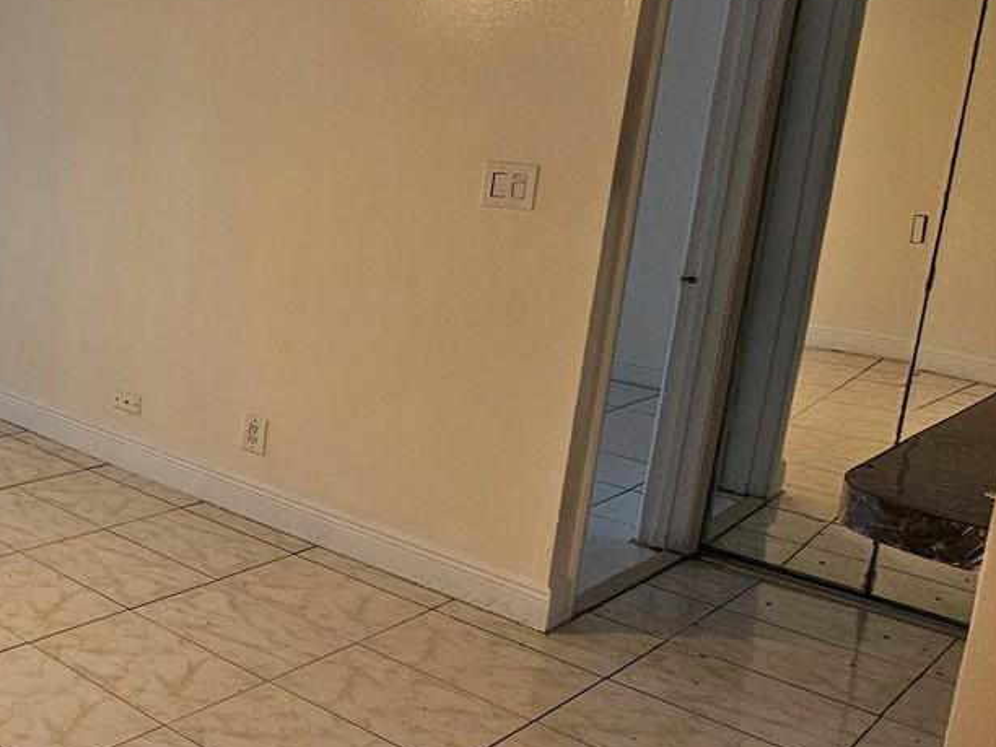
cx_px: -301
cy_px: 223
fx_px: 978
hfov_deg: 35.9
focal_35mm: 34
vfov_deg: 41.0
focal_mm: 2.2
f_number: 2.2
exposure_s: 1/120
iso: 80
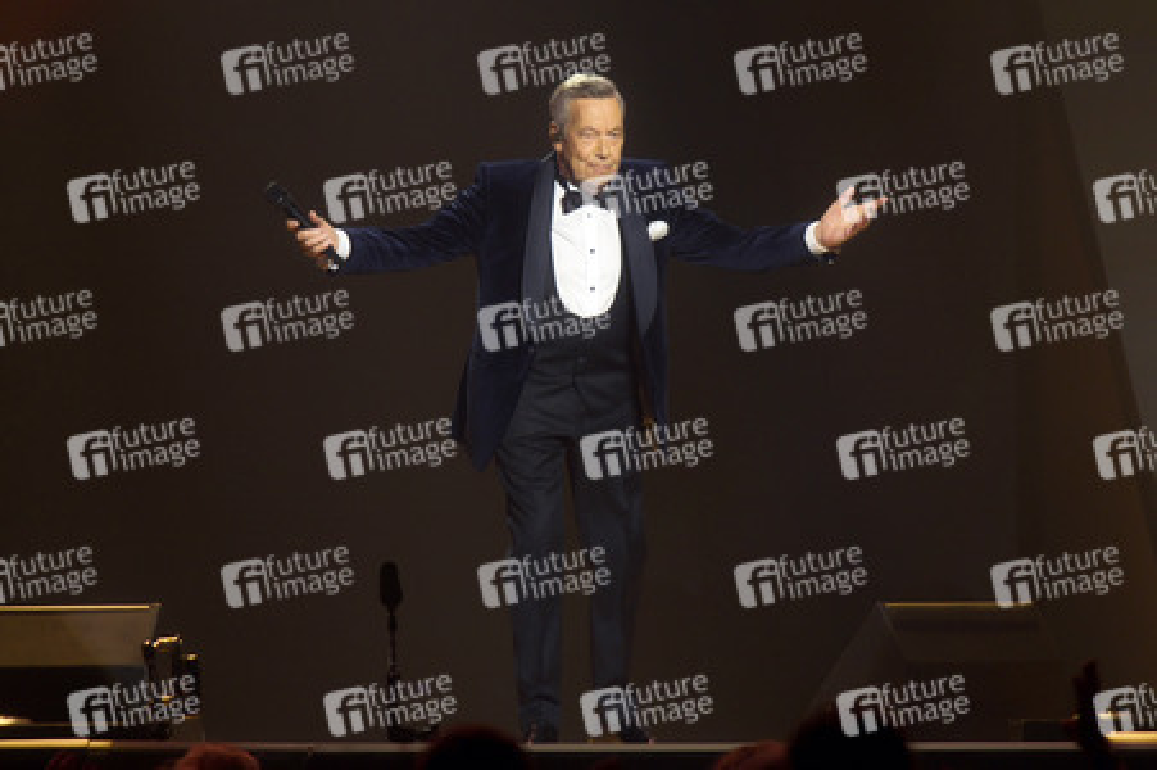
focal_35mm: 500
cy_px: 385
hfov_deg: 4.1
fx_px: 16057
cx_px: 578
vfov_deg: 2.7
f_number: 5.6
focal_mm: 500
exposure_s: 1/200
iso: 1600
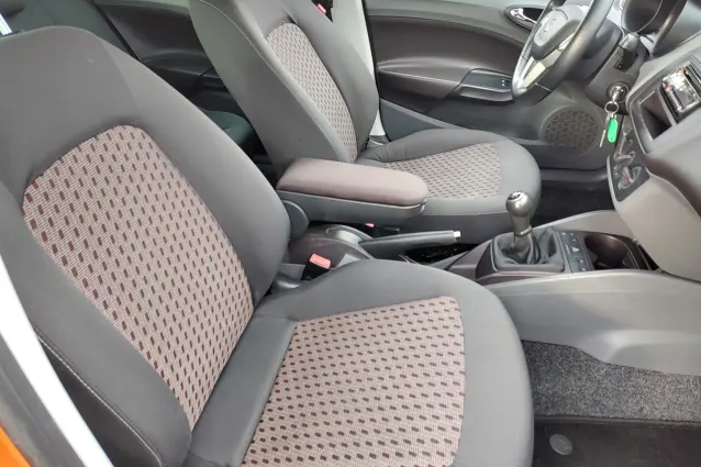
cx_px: 350
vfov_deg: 53.0
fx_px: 467
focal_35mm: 24
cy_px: 205
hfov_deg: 73.8
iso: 214
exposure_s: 1/50
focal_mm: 5.56
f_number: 1.8
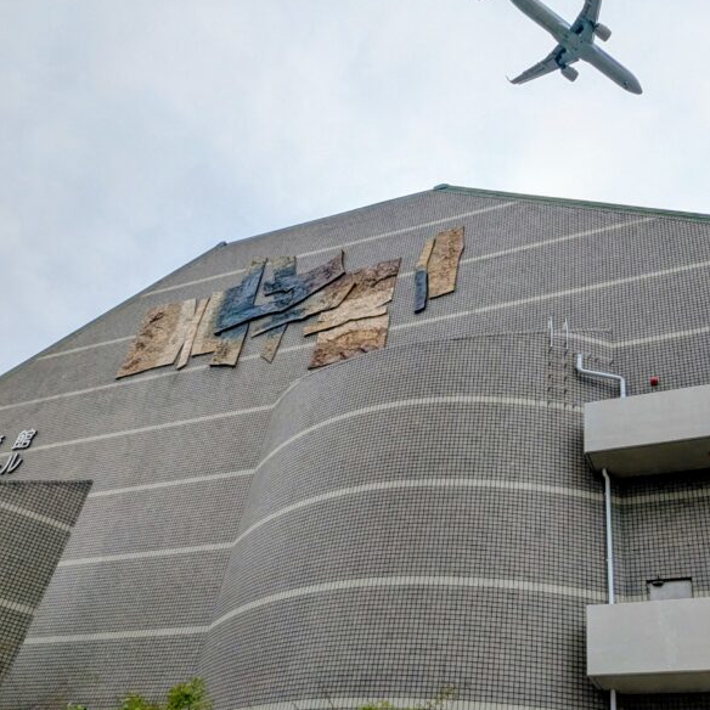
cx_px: 485
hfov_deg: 51.4
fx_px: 719
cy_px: 430
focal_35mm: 31
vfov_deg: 52.1
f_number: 2.2
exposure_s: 1/2212
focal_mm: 2.35
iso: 52
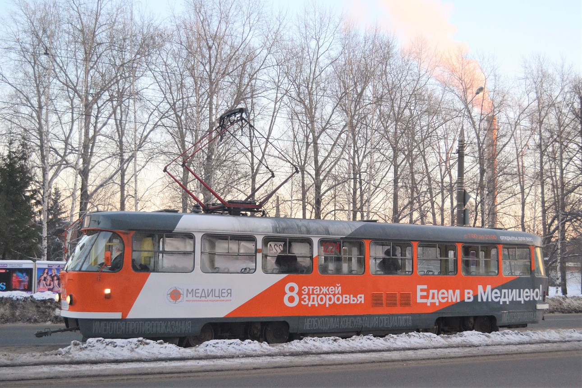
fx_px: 727
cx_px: 291
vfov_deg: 29.8
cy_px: 194
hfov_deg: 43.6
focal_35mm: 45
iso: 1250
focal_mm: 30
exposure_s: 1/500
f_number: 4.5
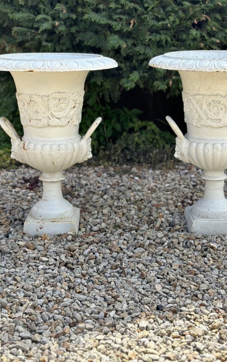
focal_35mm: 64
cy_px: 139
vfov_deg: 31.9
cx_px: 128
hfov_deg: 20.3
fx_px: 633
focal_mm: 6.86
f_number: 1.78
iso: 80
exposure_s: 1/1639
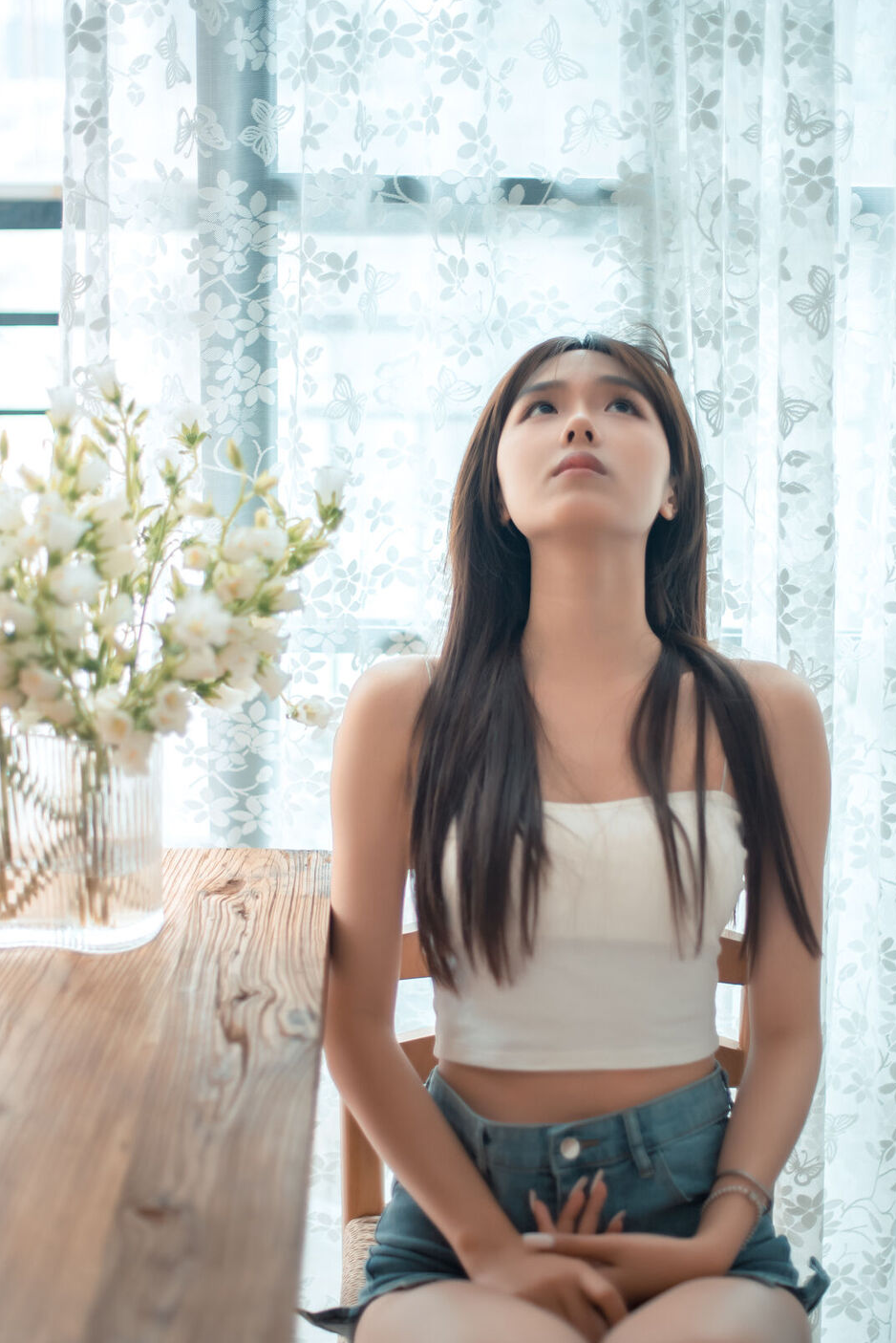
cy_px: 711
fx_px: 2088
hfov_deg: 24.2
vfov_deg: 35.6
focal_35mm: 56
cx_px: 455
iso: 250
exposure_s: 1/1600
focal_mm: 50
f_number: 1.4
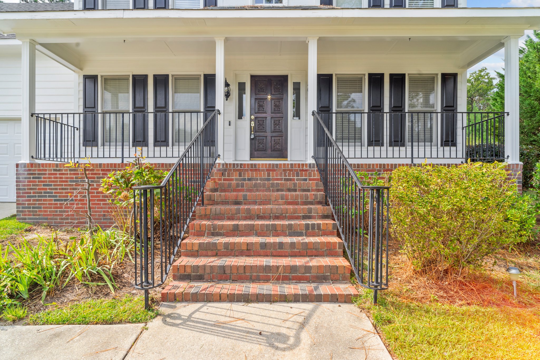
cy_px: 180
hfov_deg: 90.0
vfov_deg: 67.4
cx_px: 270
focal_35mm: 18
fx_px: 270
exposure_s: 1/60
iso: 100
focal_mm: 18
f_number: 8
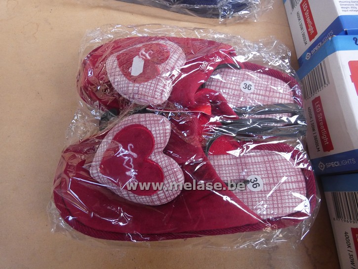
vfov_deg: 66.0
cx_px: 179
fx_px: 207
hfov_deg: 81.7
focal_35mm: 20
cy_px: 134
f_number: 2.8
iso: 500
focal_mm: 3.6
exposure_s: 1/60
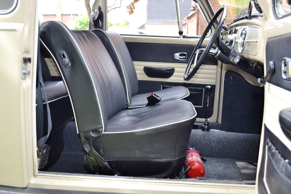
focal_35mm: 36
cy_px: 97
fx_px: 291
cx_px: 146
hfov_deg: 53.1
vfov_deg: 36.9
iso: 400
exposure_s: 1/125
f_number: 4
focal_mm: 24
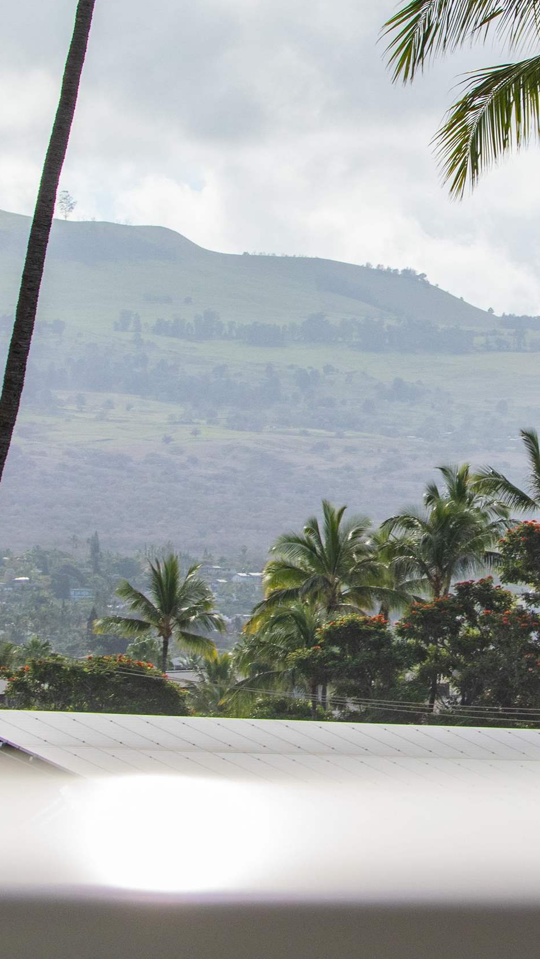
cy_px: 430
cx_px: 461
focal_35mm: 268
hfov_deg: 4.5
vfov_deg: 8.0
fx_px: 6819
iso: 400
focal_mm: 67
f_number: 8
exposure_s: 1/250
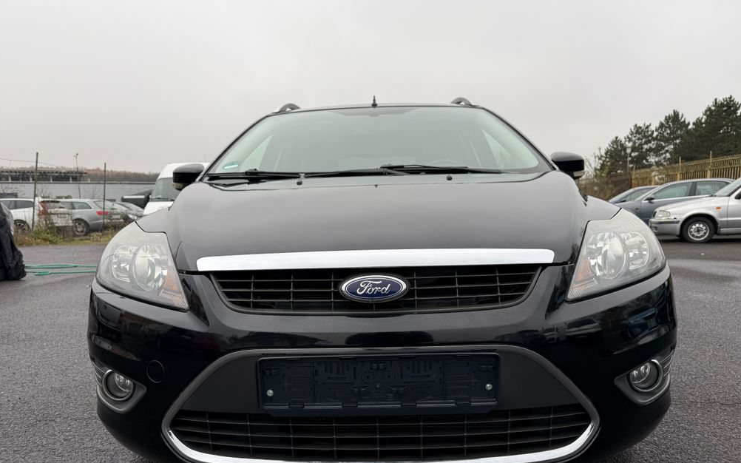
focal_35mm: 26
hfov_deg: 70.4
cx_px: 368
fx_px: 525
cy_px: 278
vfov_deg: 47.3
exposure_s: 1/780
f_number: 1.78
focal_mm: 6.76
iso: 80
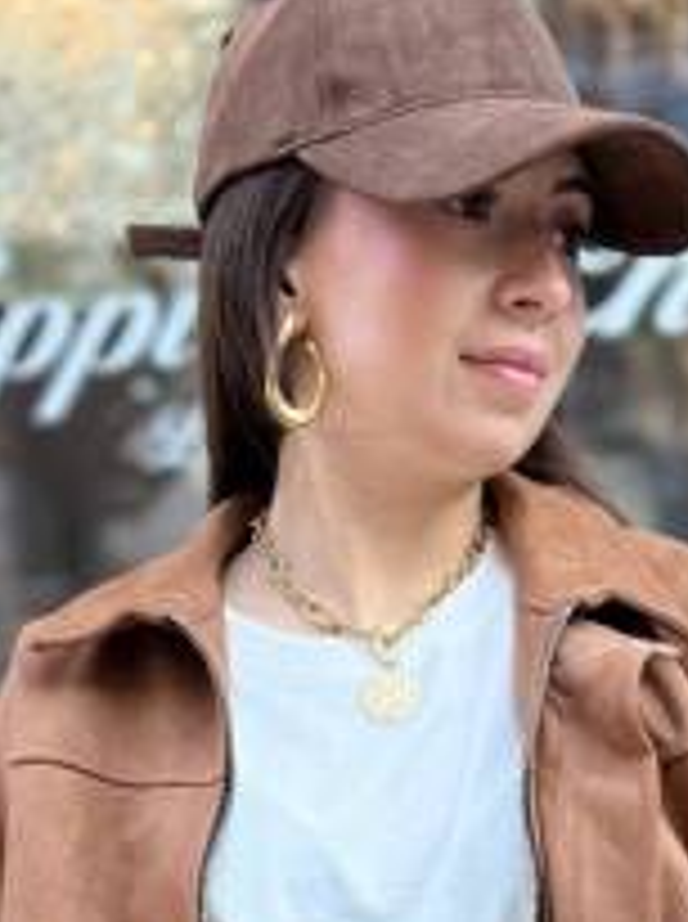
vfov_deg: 28.3
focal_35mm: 61
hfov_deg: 23.7
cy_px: 1057
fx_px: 1622
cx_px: 513
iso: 64
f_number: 1.6
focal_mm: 5.96
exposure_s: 1/230
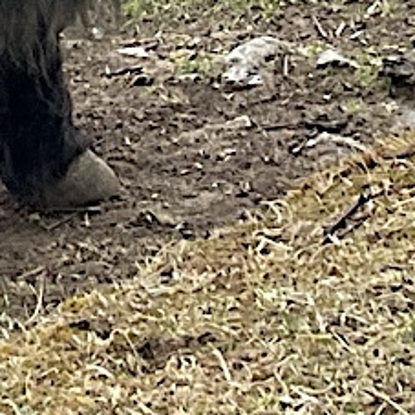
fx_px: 2808
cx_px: 16
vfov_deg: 7.8
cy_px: -576
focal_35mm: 207
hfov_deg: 8.4
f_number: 1.6
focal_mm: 4.2
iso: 100
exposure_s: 1/121
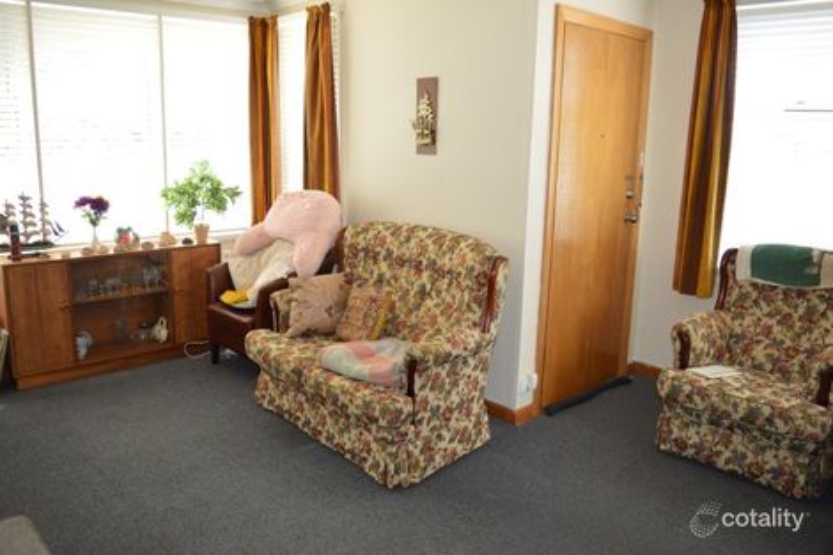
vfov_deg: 47.9
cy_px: 278
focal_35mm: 27
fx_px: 624
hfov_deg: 67.4
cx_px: 416
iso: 400
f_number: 4
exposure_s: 1/60
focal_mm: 18
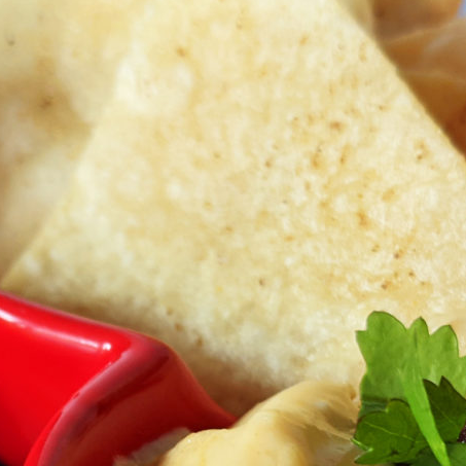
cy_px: 499
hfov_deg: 21.3
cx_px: 169
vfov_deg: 20.5
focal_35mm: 81
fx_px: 1234
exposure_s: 1/30.8
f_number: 1.73
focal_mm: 4.38
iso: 47
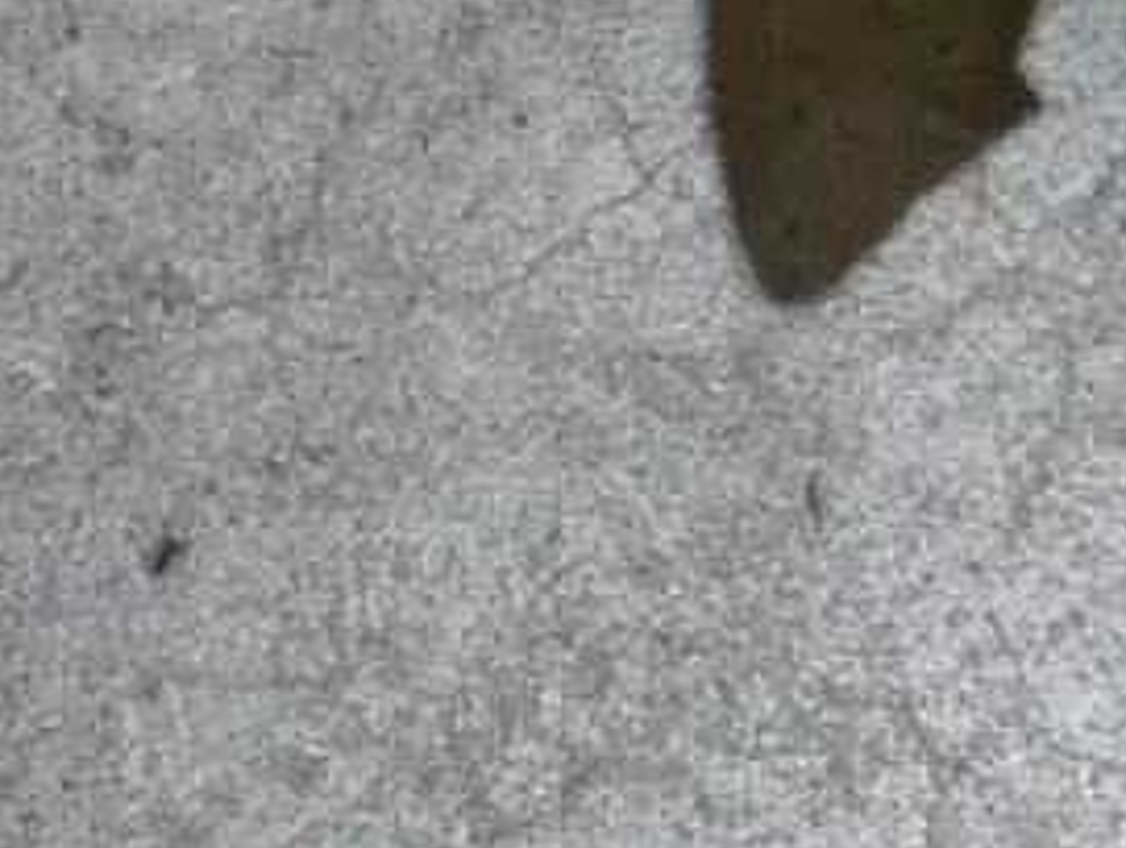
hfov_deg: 9.0
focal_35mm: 219
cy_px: -567
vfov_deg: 6.7
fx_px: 7133
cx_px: 361
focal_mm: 29
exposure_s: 1/60
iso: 640
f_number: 6.3
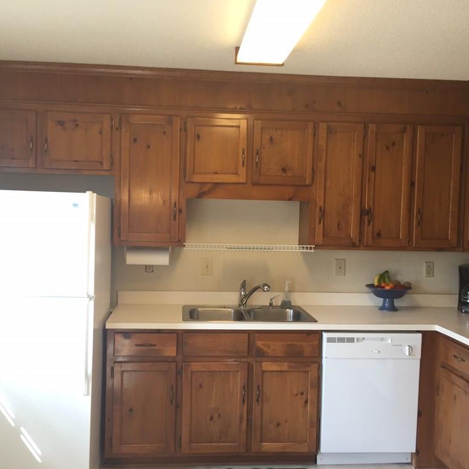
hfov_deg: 47.2
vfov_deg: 47.2
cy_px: 238
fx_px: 536
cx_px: 226
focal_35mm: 35
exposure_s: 1/30
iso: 64
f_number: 2.2
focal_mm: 4.15
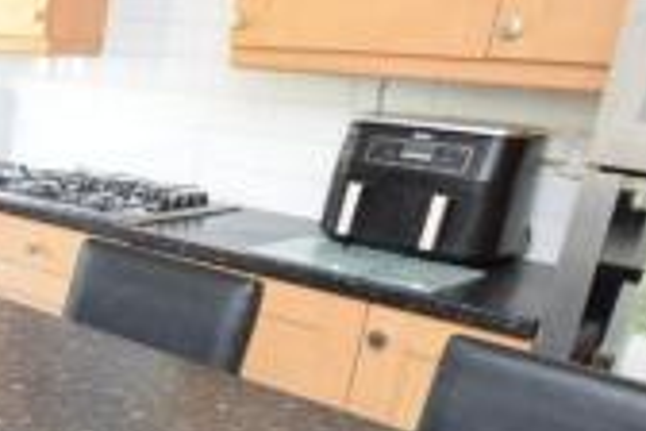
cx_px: -223
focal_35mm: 51
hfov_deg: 29.8
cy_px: 329
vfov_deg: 26.1
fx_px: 915
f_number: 4
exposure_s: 1/60
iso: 1400
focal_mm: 12
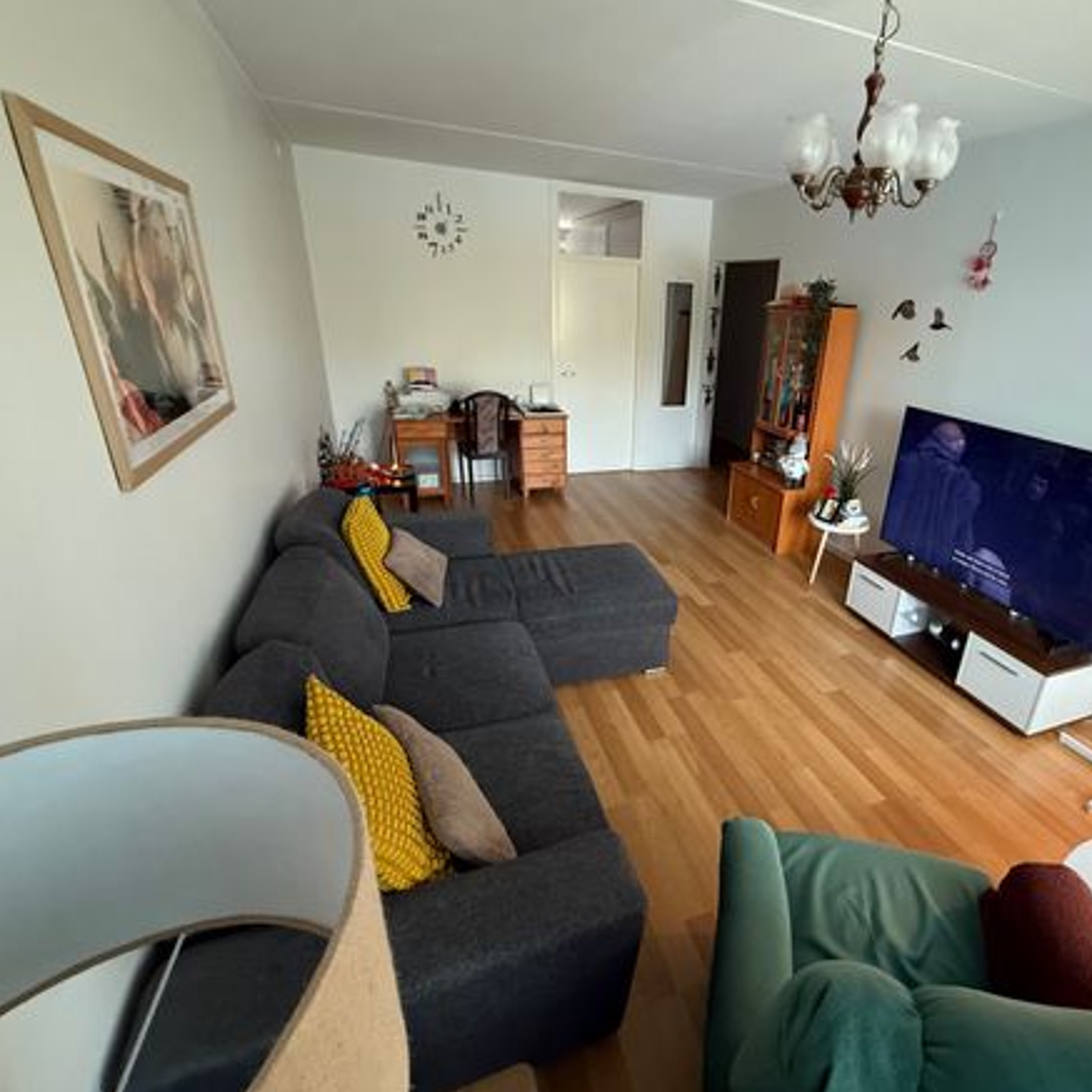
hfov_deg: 82.7
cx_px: 667
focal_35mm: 17
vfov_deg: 84.0
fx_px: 607
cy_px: 542
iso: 640
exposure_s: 1/50
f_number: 2.2
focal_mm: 2.22
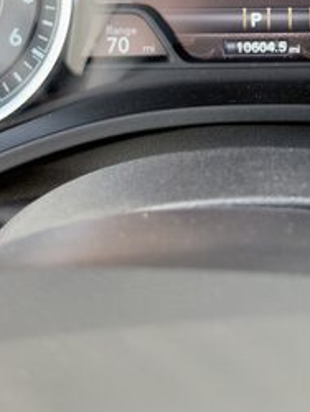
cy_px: -2
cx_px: 282
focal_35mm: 97
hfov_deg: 15.1
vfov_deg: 19.6
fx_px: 1156
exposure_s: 1/226
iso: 160
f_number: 1.78
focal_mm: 6.76
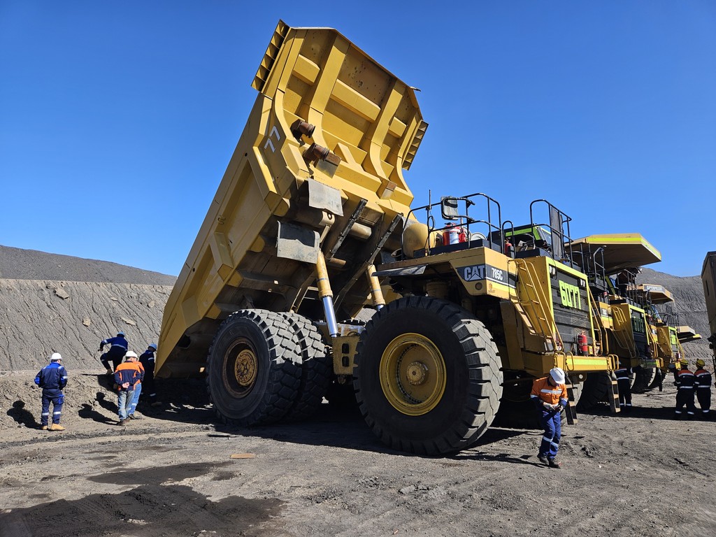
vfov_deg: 58.9
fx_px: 476
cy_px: 268
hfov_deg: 73.9
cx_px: 358
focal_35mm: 23
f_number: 1.8
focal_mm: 5.4
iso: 25
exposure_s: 1/1145
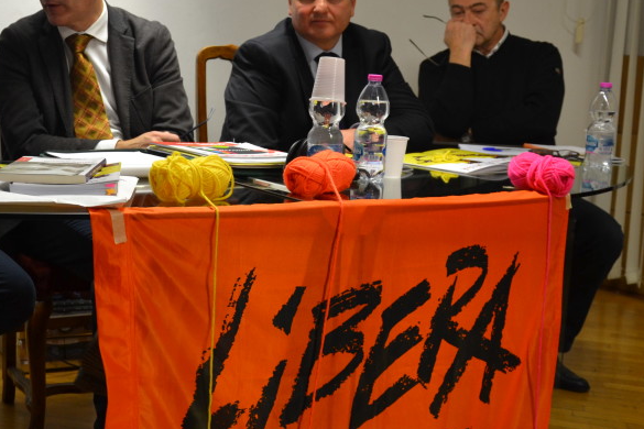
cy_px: 168
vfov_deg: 21.5
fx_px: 1127
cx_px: 181
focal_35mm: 63
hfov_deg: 31.5
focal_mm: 24
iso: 400
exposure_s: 1/25
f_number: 3.8
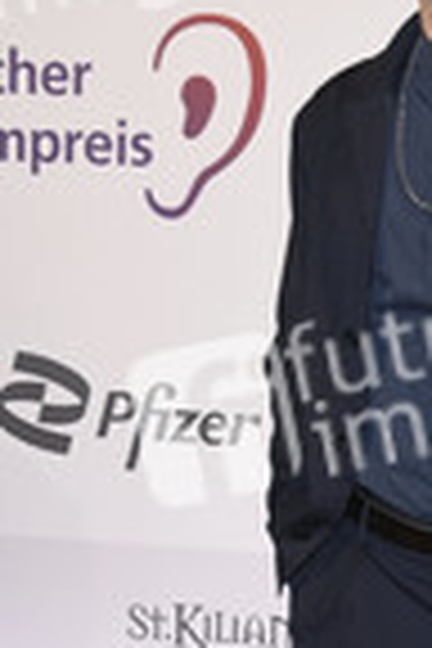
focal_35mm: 89
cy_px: 626
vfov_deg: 22.1
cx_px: 490
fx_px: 1602
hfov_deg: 14.9
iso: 800
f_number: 5.6
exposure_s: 1/250
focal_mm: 32
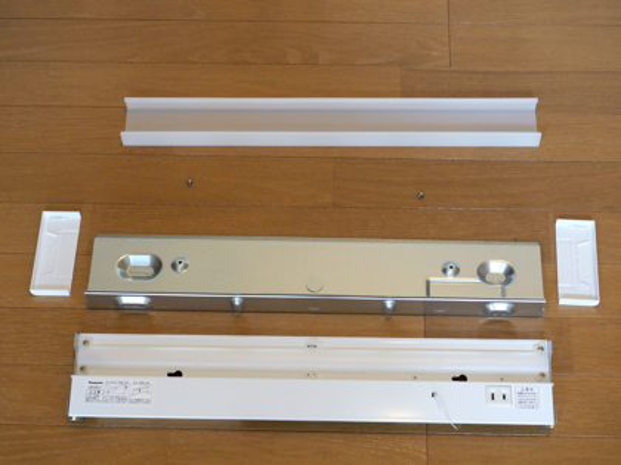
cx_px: 310
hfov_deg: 28.6
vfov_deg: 21.6
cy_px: 232
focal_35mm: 68
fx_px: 1220
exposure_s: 1/80
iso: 1600
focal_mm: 34
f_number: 5
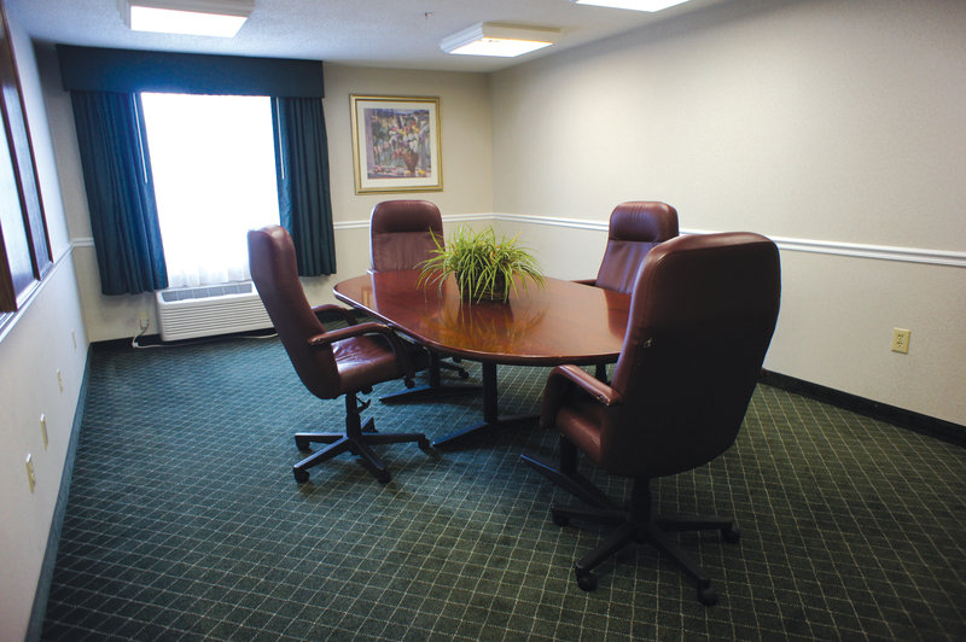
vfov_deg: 53.1
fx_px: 643
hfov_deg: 73.8
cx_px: 483
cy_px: 321
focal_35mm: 24
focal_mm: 16
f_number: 2.8
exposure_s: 1/30
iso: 250
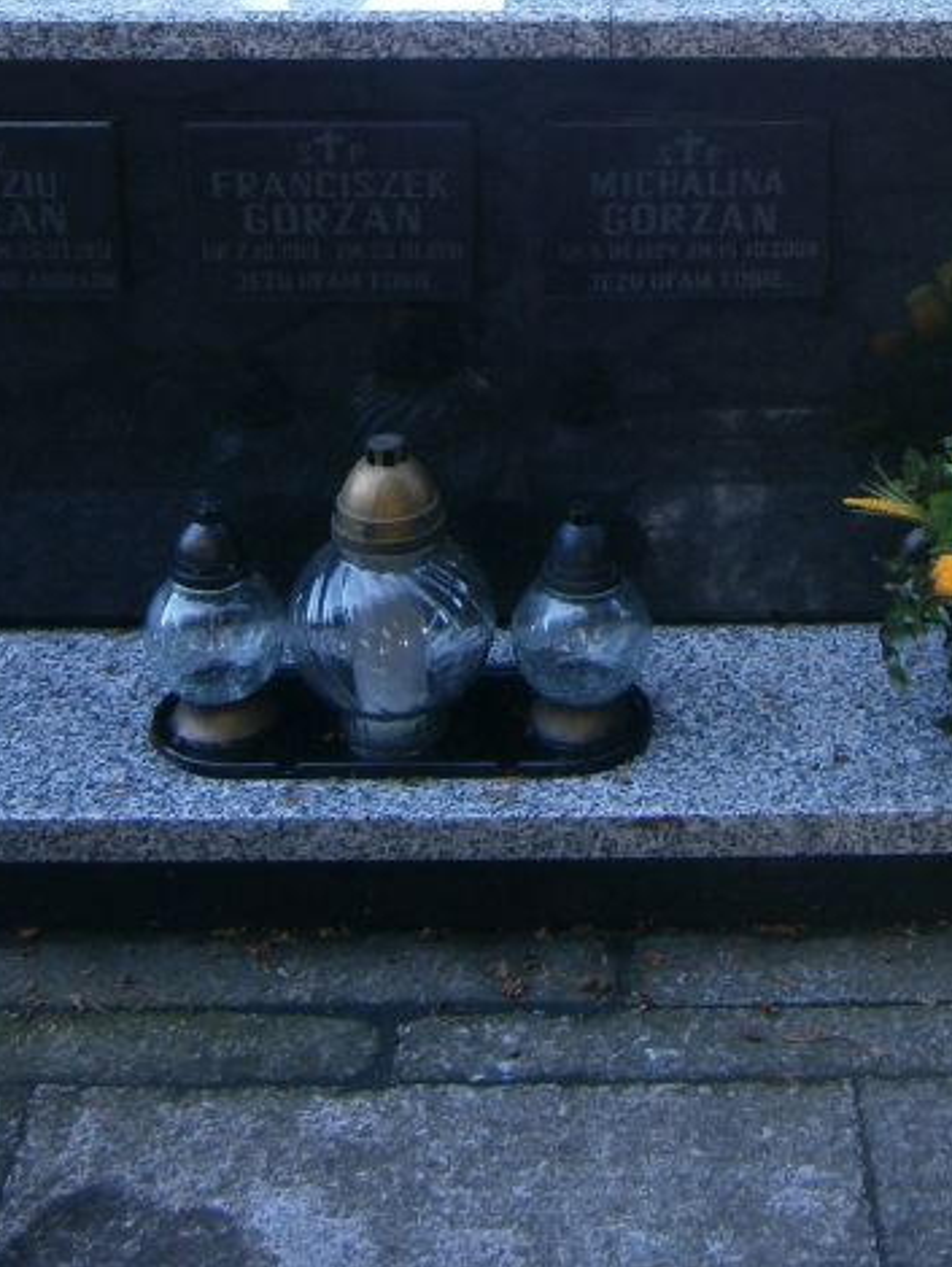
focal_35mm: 59
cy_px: 80
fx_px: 2162
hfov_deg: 24.6
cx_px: 674
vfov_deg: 30.9
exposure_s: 1/50
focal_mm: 4.7
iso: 80
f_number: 2.8
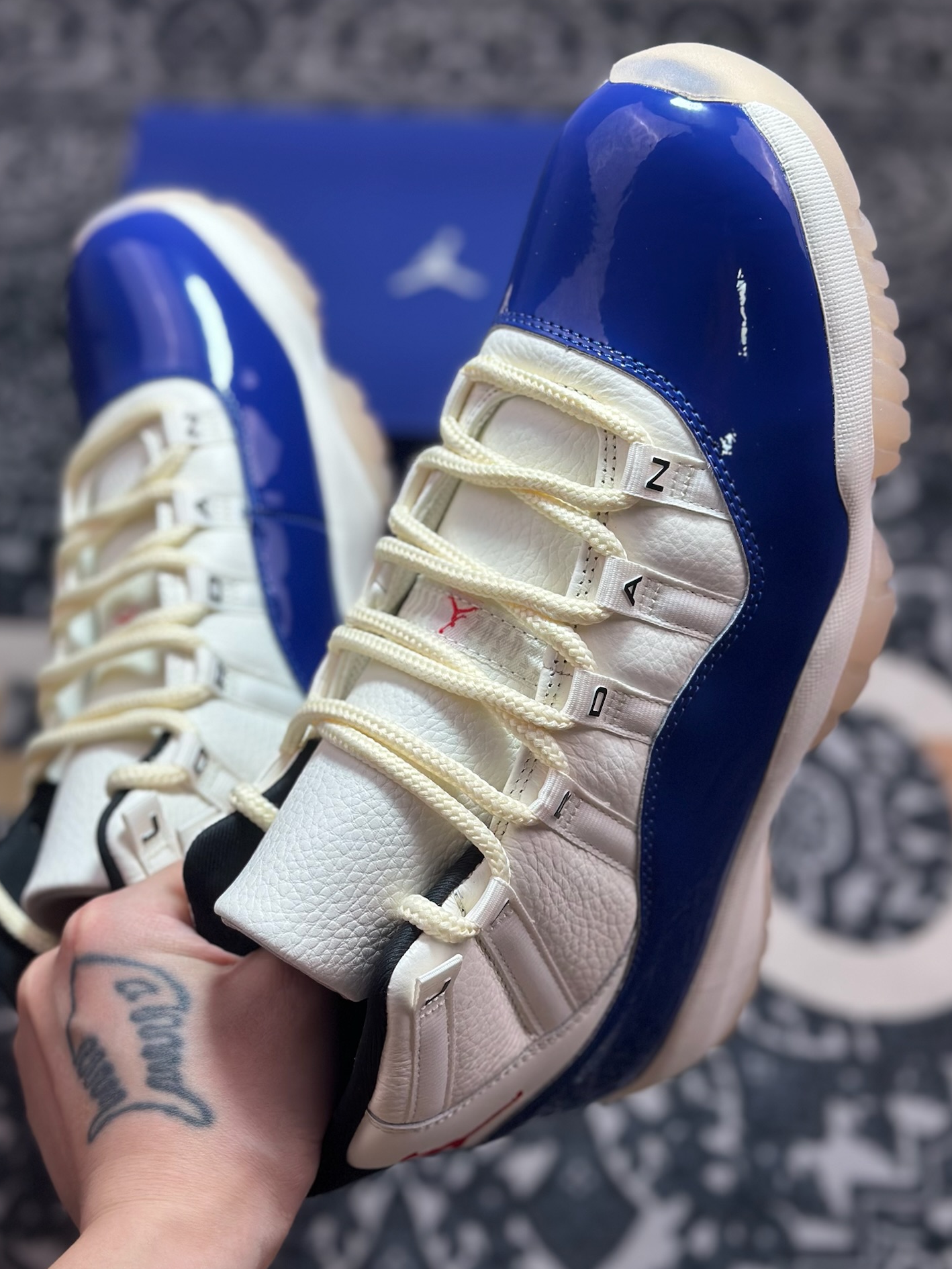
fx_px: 1906
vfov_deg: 36.8
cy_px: 616
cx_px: 452
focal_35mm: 52
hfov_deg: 28.0
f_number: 1.78
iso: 80
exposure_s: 1/980
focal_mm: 6.86
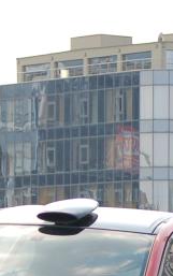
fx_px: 3208
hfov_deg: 3.1
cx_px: -18
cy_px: 335
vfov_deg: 4.9
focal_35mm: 426
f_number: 4.2
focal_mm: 70
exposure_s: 1/1000
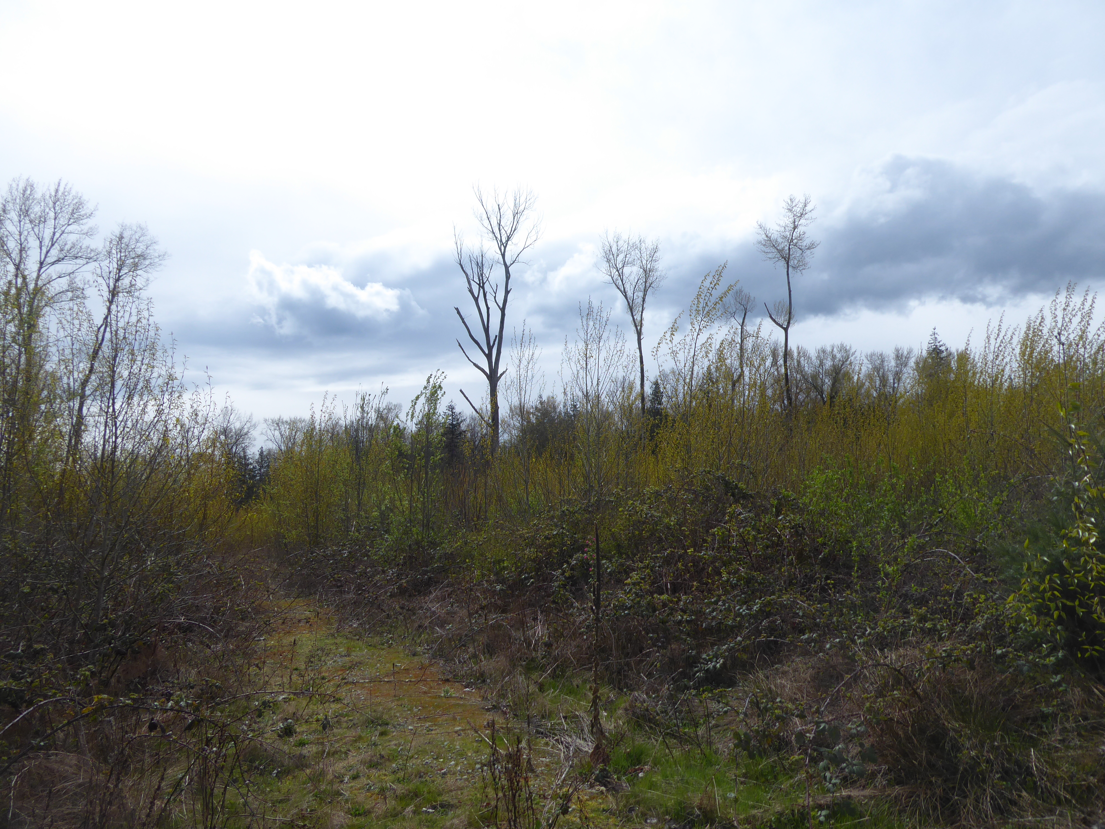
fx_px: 766
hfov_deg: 71.6
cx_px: 552
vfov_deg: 56.8
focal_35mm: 24
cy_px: 414
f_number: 3.3
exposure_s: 1/1300
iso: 80
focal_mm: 4.3
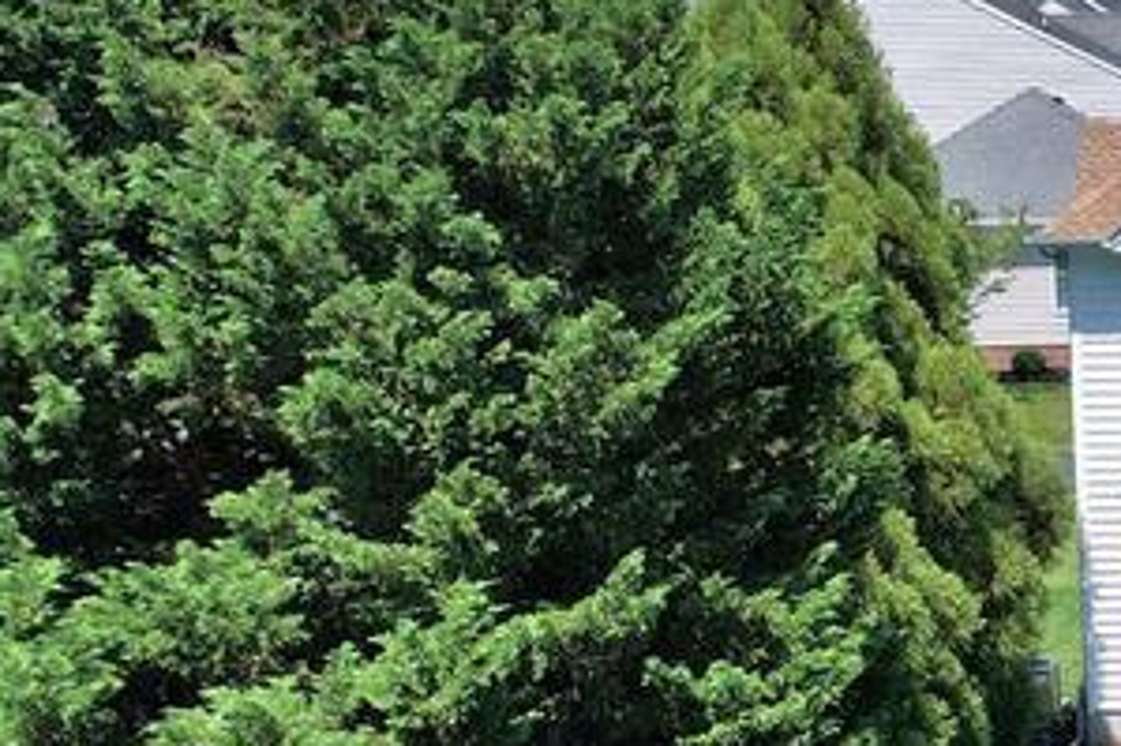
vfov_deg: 12.6
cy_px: 881
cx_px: 1616
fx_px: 3299
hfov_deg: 17.6
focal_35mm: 106
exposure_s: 1/4000
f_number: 2.8
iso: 200
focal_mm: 8.38
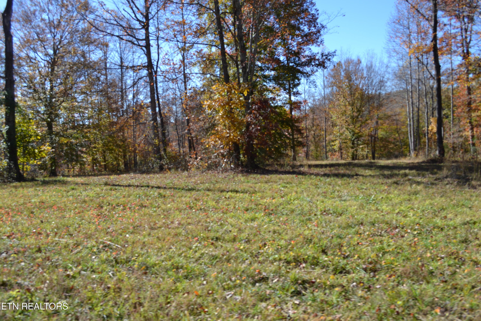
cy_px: 160
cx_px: 240
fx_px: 361
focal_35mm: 27
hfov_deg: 67.4
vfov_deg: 47.9
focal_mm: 18
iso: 100
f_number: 6.3
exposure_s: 1/160
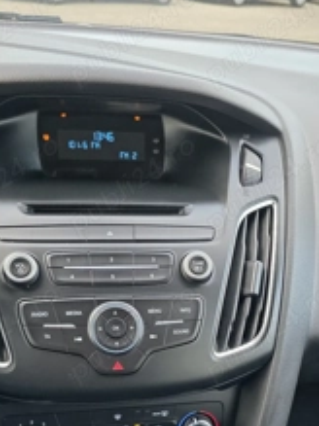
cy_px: 366
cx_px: 200
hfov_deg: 34.1
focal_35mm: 42
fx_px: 517
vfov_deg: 42.0
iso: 200
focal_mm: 6.3
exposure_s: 1/180
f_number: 1.7
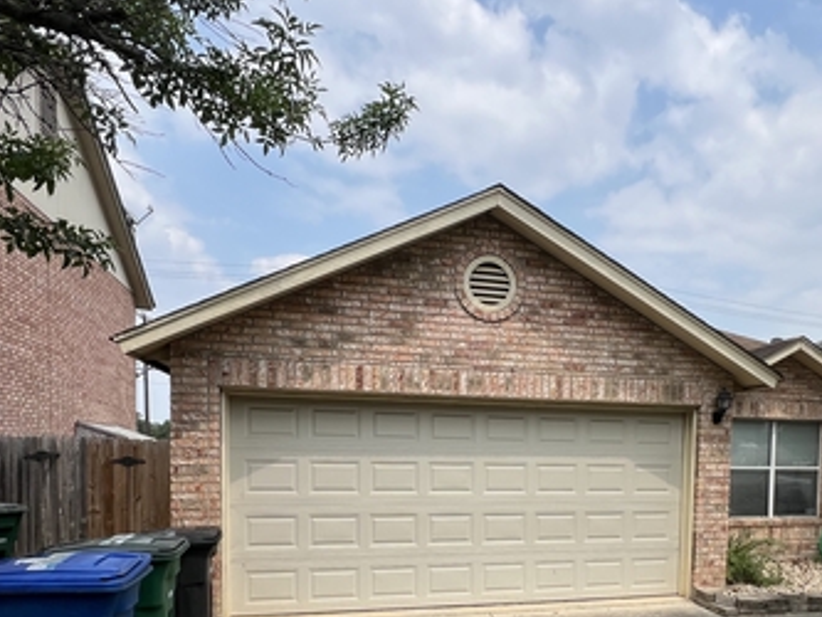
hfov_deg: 68.4
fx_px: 594
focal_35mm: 25
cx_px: 506
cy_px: 484
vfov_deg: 51.8
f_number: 1.8
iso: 32
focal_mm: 1.57
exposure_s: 1/1376
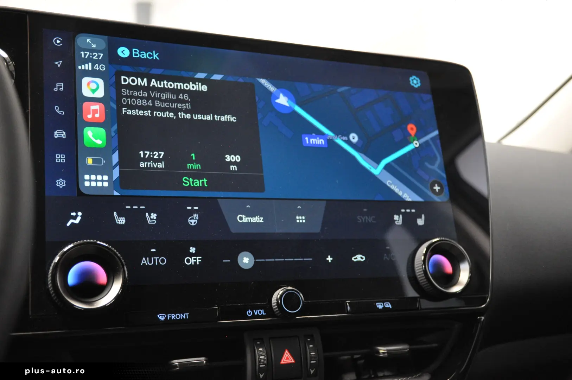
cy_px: 190
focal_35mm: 48
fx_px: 762
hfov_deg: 41.2
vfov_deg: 28.0
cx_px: 286
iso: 1600
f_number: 4
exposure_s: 1/15
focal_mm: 32
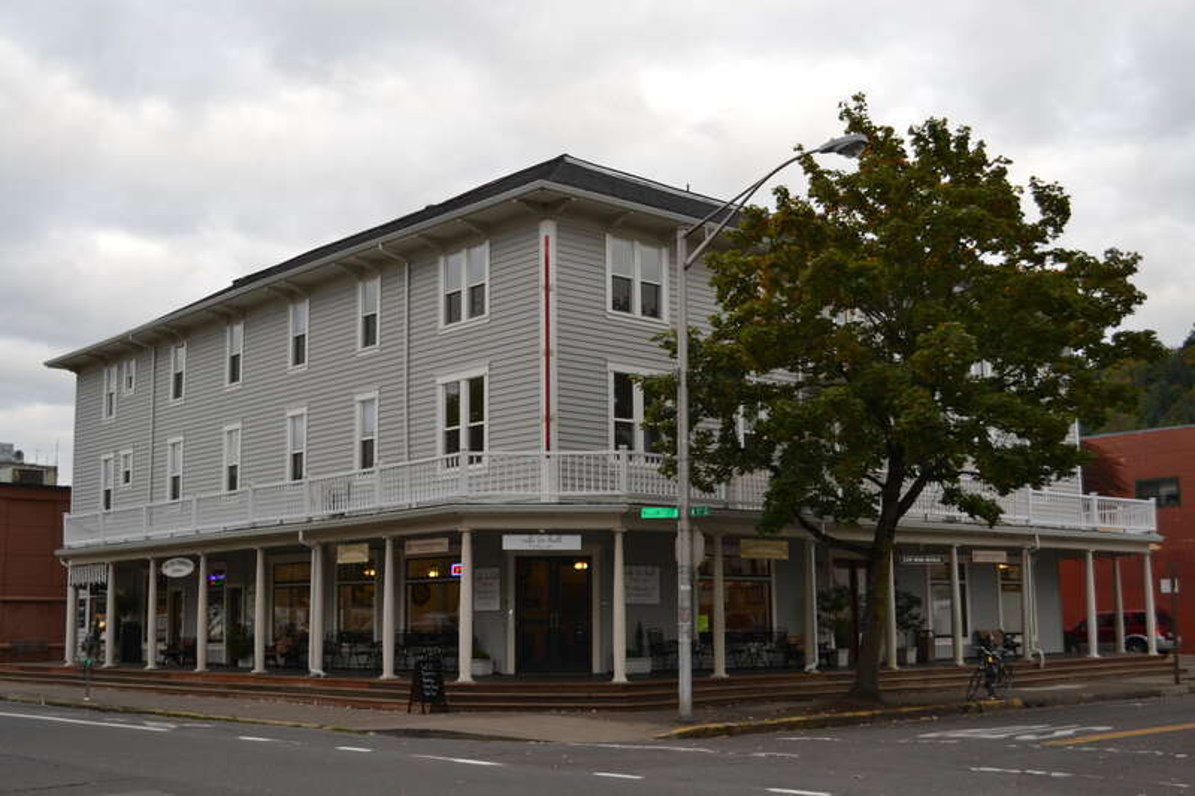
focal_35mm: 42
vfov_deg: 31.9
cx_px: 598
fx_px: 1394
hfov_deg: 46.4
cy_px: 398
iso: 160
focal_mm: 28
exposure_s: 1/125
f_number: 4.5
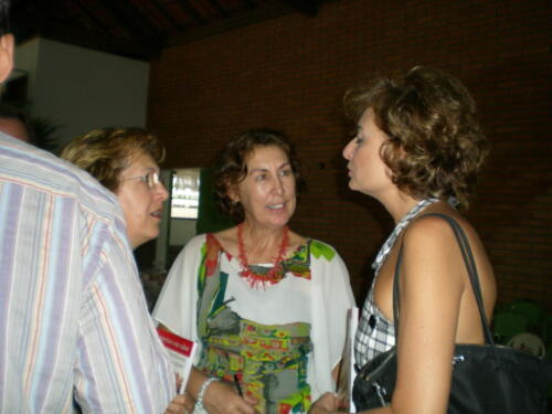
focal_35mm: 38
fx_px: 606
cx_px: 276
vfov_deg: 37.7
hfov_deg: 49.0
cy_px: 207
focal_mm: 6.3
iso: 64
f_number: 3.1
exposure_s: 1/60
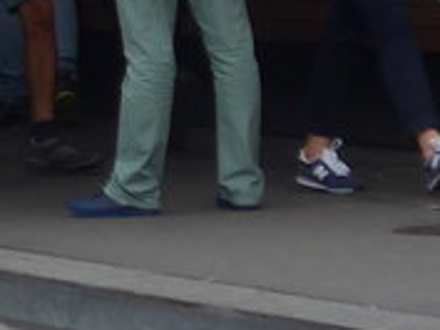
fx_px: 9476
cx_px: -800
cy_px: -469
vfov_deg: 2.0
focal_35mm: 745
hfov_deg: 2.6
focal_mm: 21.6
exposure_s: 1/250
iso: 80
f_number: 4.9
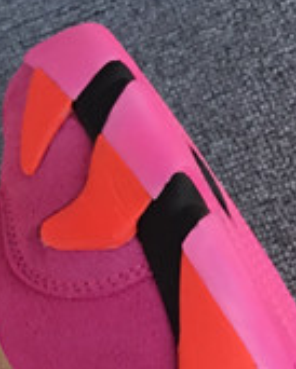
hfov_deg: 9.2
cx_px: -281
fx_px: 1740
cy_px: 64
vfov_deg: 12.1
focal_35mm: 159
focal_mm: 3.3
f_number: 2.4
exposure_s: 1/311
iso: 25
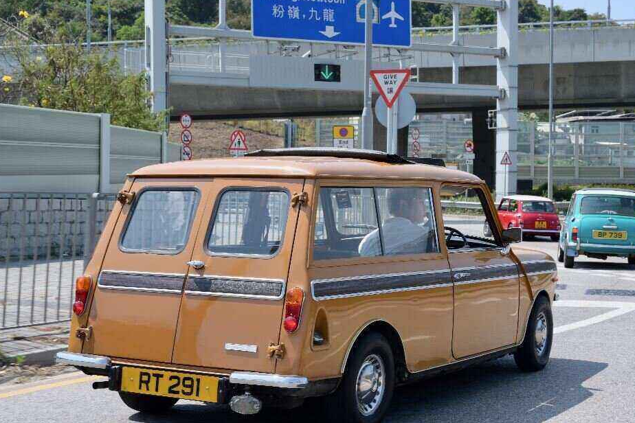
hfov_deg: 38.9
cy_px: 219
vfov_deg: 26.5
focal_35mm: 51
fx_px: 900
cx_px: 337
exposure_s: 1/320
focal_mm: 46
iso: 250
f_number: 10
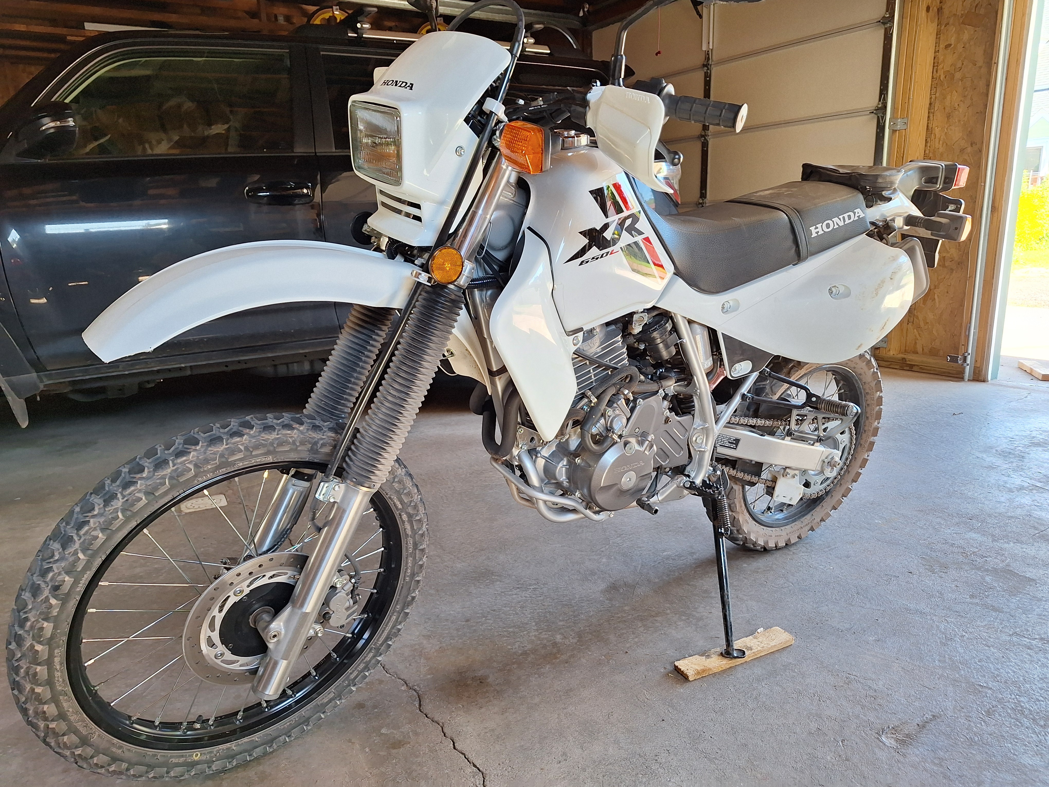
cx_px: 524
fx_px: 697
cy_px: 394
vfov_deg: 58.9
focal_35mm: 23
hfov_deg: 73.9
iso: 64
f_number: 1.8
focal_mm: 5.54
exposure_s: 1/120
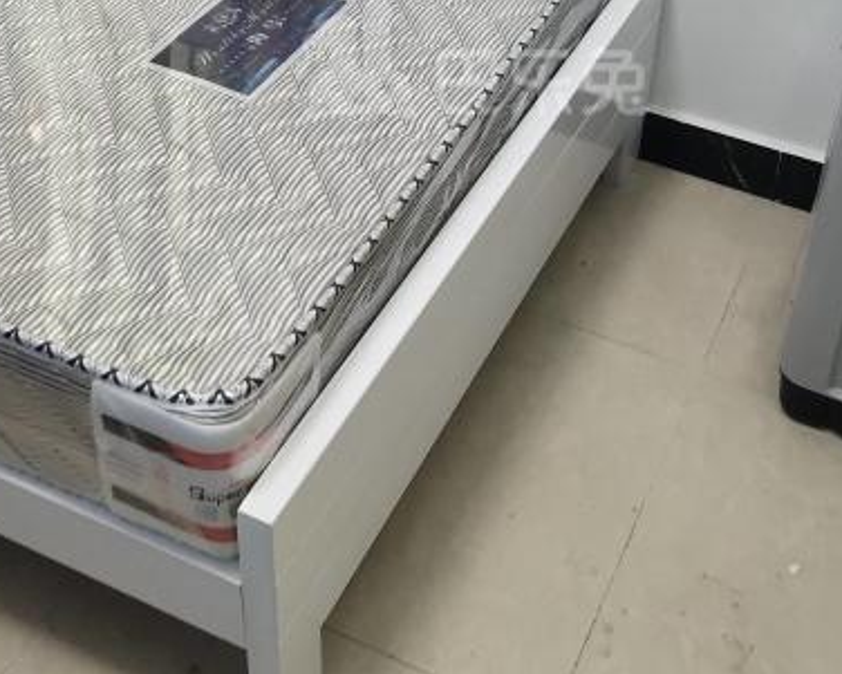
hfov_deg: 34.7
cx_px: 470
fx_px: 1346
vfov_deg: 27.1
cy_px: 58
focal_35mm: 54
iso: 238
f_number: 1.79
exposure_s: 1/50
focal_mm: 4.27
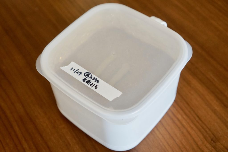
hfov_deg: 37.9
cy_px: 76
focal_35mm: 52
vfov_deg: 25.7
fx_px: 332
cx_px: 114
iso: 1000
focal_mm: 35
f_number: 4
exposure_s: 1/60
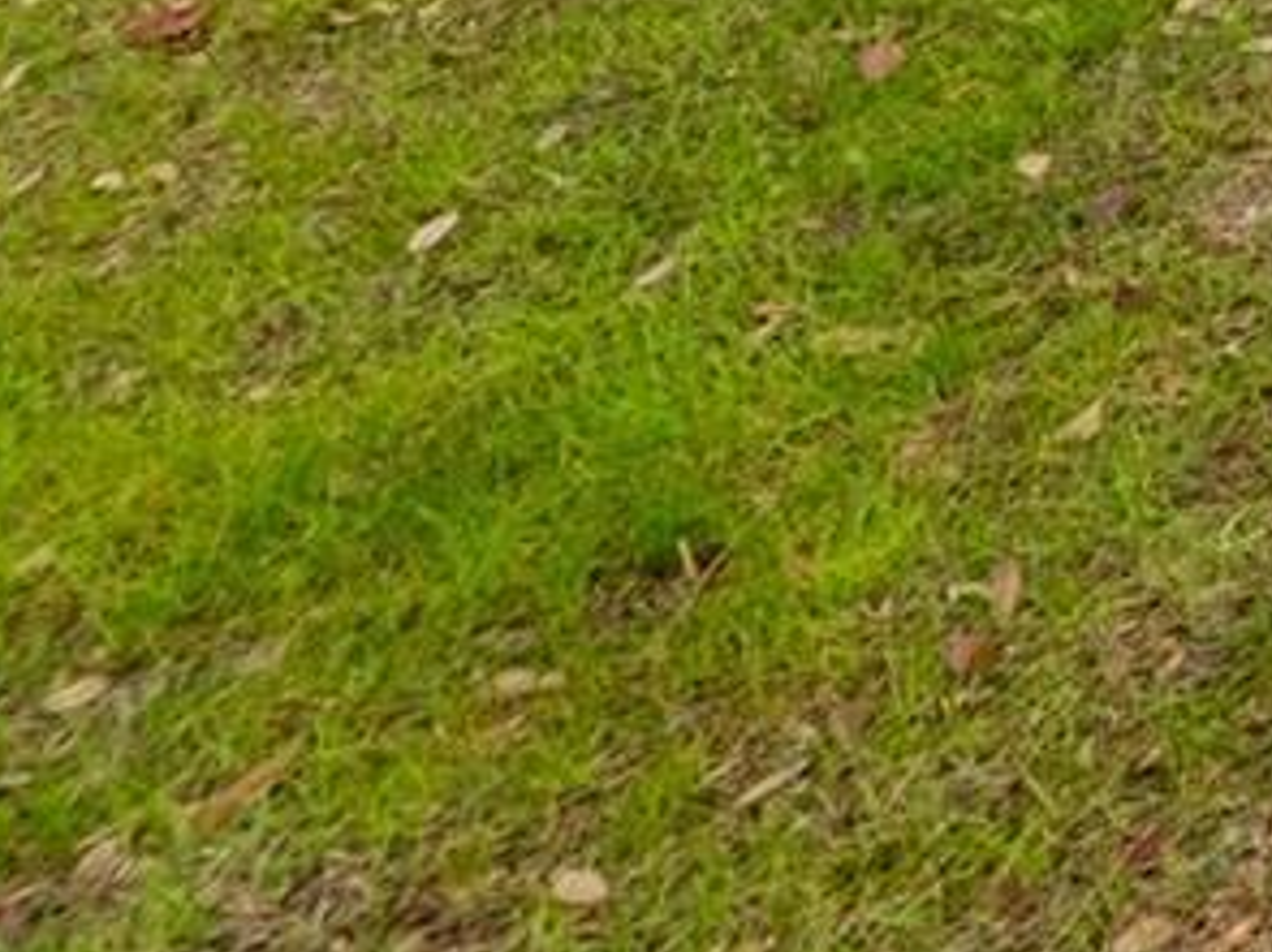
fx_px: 2681
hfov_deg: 14.4
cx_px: 3182
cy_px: -1329
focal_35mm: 73
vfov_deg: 14.0
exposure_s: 1/1600
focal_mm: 14
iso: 400
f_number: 8
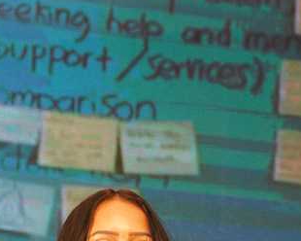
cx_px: 328
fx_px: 2833
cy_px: 416
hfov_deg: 6.1
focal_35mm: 318
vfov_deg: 4.8
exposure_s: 1/200
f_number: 4
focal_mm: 70
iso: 1600
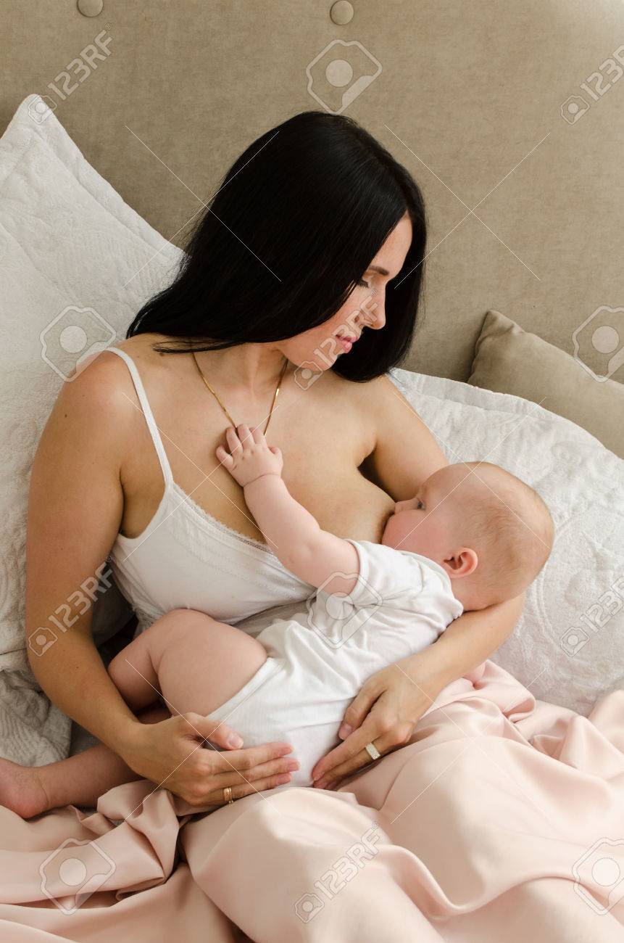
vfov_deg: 36.9
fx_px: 1410
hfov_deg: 24.9
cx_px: 312
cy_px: 472
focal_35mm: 54
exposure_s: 1/60
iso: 200
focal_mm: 36
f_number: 8
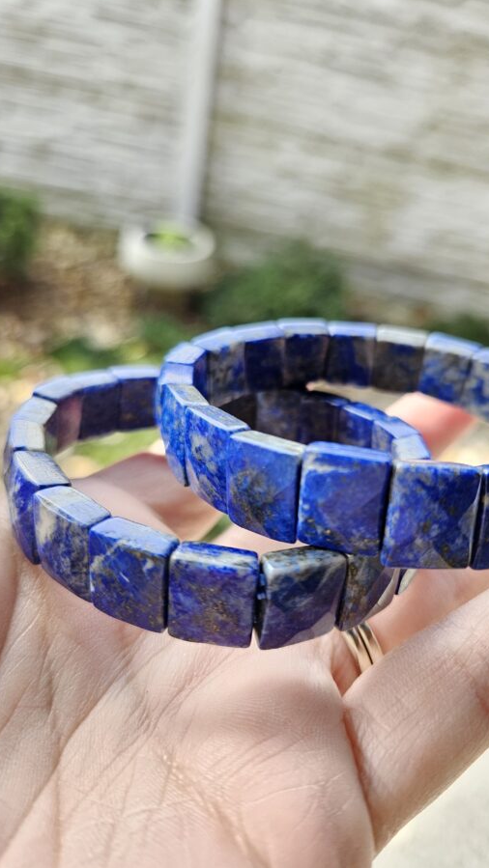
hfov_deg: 44.1
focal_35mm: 26
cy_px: 448
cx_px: 298
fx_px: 599
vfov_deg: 71.9
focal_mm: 5.4
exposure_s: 1/180
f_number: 1.8
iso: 64
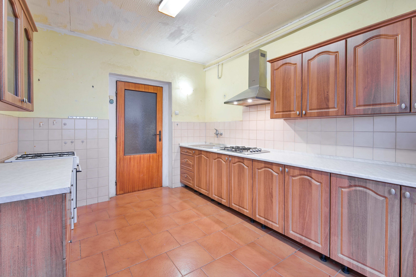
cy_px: 129
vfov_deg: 73.6
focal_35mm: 16
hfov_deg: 96.7
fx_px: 185
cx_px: 196
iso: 100
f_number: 11
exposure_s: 2.5
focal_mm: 14
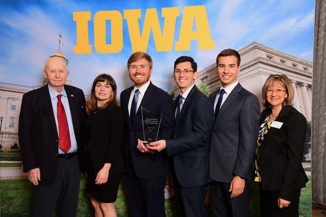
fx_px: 353
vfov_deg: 34.2
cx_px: 163
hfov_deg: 49.6
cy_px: 108
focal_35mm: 39
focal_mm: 26
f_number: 5
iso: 1250
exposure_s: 1/125
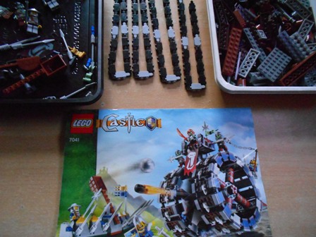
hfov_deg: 67.3
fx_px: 237
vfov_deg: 53.1
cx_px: 158
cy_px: 118
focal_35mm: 26
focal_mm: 4.6
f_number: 3.2
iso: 800
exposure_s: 1/5
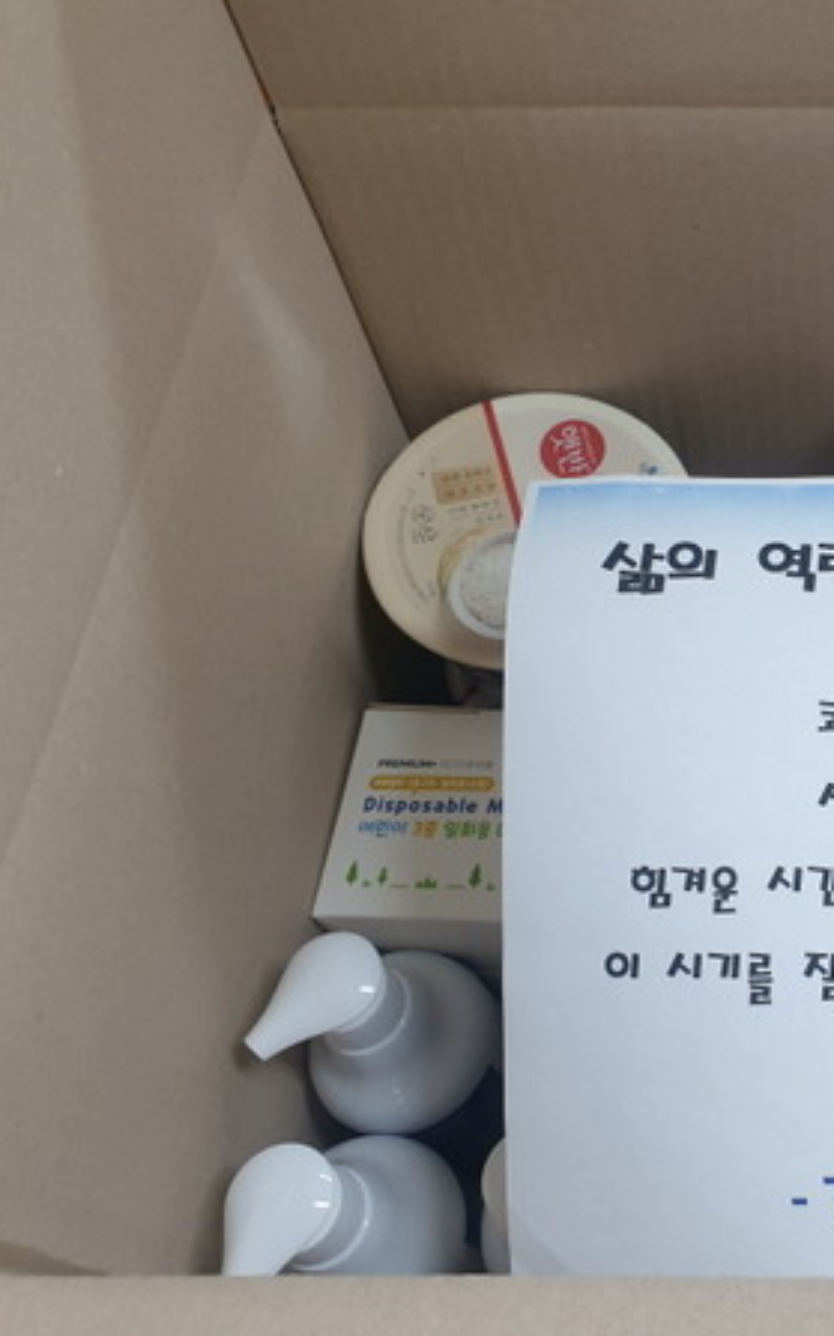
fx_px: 1347
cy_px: 667
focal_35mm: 37
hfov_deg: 31.2
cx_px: 879
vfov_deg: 52.8
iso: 125
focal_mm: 4.3
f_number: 2.4
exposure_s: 1/60
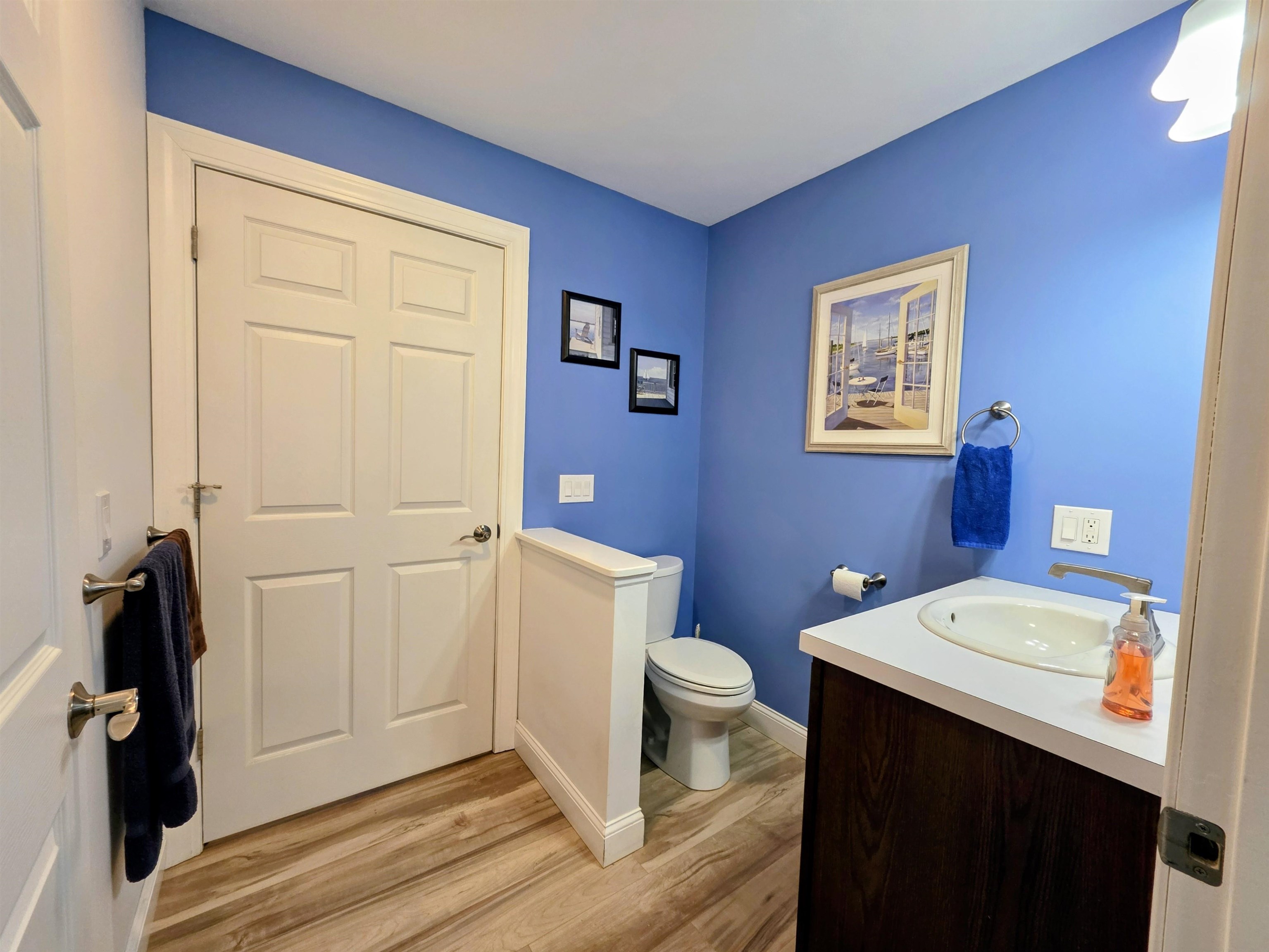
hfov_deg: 106.2
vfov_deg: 89.9
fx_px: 477
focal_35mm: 13
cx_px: 634
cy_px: 476
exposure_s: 1/120
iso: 200
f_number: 1.9
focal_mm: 2.2
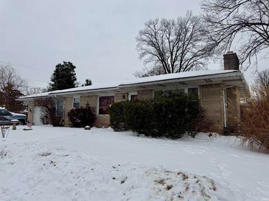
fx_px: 187
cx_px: 134
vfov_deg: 56.8
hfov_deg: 71.6
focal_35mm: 24
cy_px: 100
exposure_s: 1/8130
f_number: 1.78
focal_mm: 6.76
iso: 80
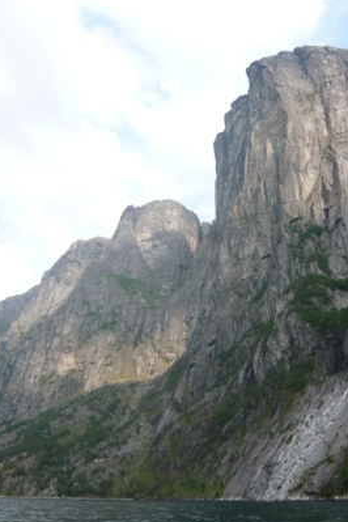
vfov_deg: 54.4
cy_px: 279
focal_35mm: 35
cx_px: 194
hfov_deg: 37.8
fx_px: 507
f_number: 2.9
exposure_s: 1/500
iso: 100
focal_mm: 4.9
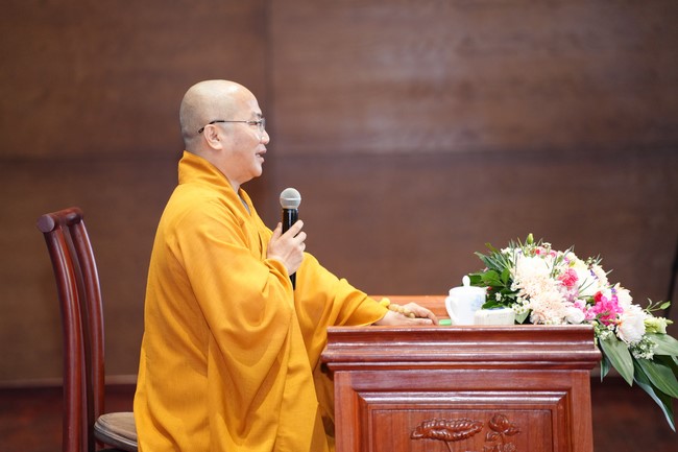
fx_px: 2824
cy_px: 226
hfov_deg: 13.7
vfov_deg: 9.1
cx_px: 339
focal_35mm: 150
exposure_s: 1/160
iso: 2500
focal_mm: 150
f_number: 2.8
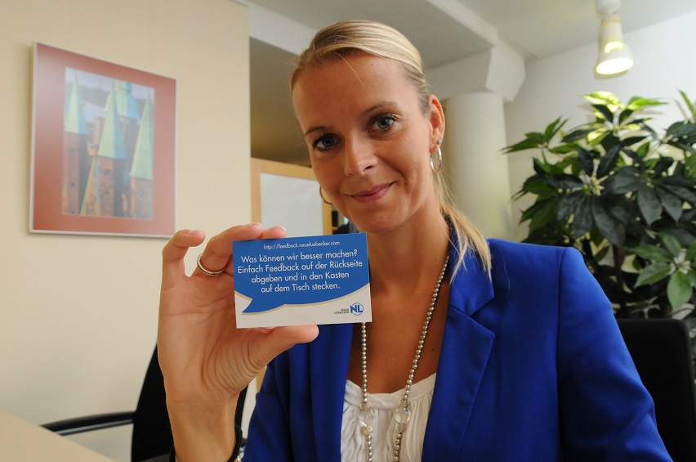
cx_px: 348
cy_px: 231
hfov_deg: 67.5
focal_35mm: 27
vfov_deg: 47.8
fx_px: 521
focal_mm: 18
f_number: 8
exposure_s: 1/60
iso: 1000
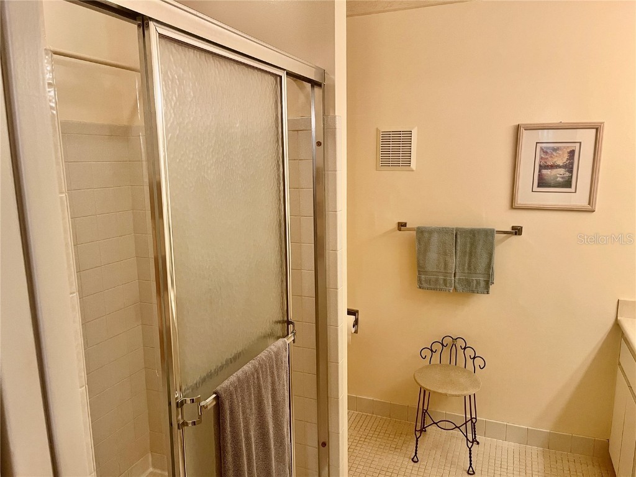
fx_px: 478
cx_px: 318
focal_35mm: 26
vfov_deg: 53.1
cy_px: 238
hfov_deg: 67.3
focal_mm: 5.1
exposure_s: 1/60
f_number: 1.6
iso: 160
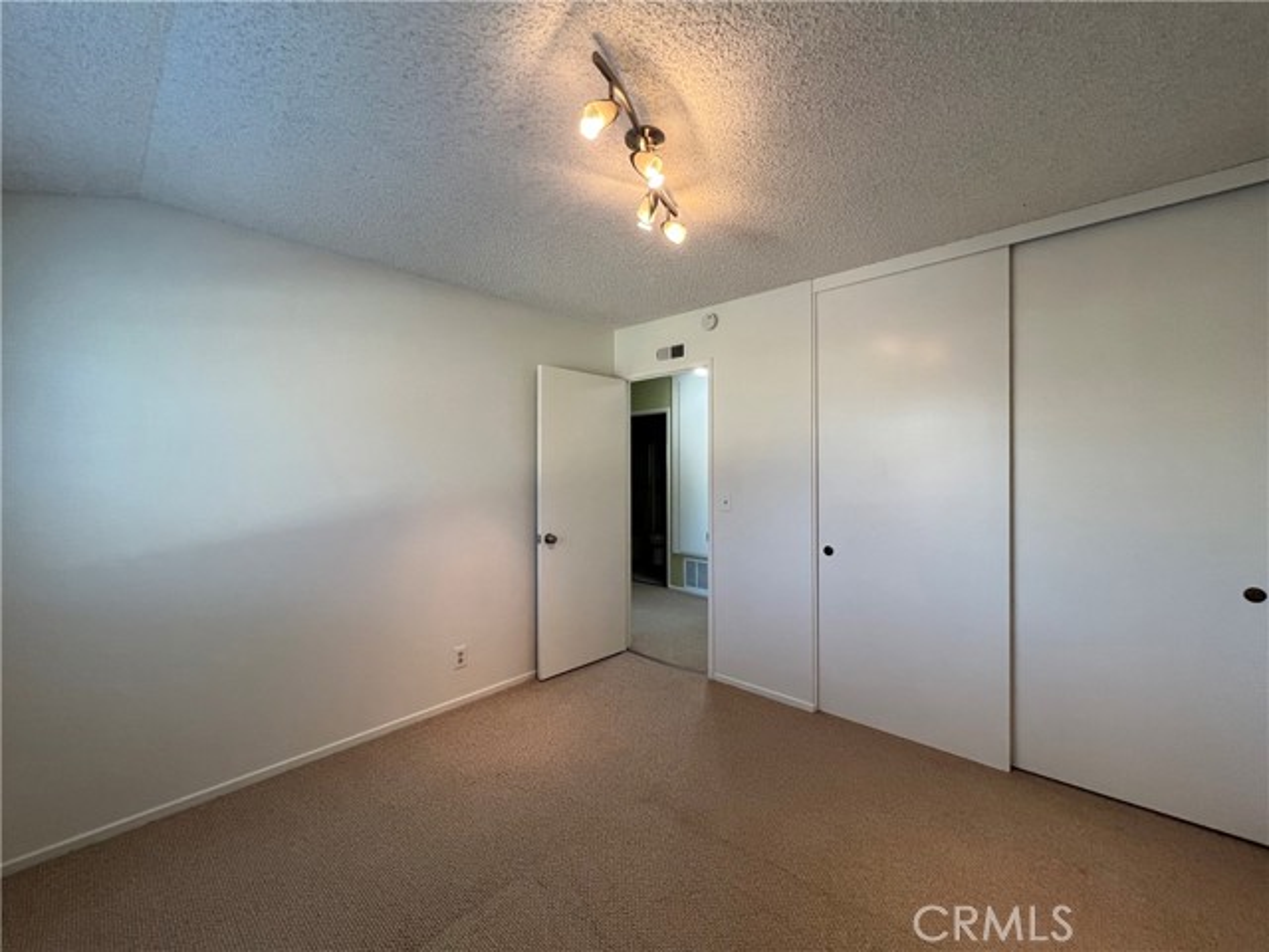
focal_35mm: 13
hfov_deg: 106.2
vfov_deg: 89.9
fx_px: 477
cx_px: 634
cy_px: 476
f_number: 1.8
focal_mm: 1.57
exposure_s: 1/120
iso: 200
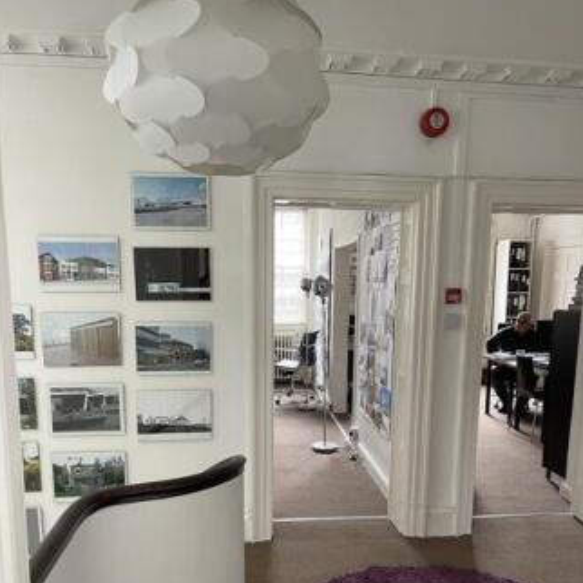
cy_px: 378
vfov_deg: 53.2
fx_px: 572
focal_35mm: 30
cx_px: 292
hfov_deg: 54.0
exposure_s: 1/60
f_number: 1.6
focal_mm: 5.1
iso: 160
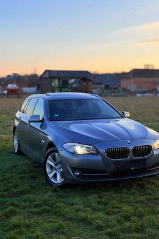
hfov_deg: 26.4
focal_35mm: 51
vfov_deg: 38.9
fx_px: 338
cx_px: 90
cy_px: 120
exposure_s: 1/846
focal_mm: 6.76
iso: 64
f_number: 1.78
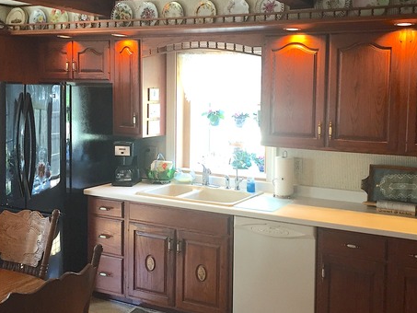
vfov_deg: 35.1
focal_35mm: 41
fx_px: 494
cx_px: 258
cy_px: 131
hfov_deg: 45.4
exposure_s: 1/30
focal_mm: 4.15
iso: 125
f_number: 2.2
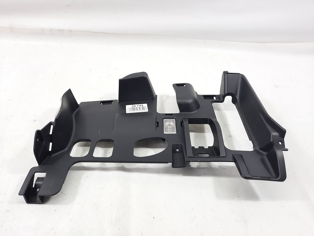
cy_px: 118
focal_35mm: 25
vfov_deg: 54.9
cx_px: 157
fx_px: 227
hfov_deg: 69.4
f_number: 2
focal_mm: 4.6
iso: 50
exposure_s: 1/50
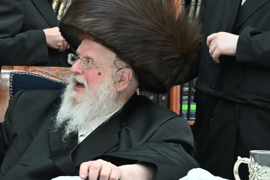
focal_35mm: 107
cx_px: -12
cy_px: 67
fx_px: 802
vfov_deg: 12.8
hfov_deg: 18.5
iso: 1250
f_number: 5.6
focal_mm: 50
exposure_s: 1/200
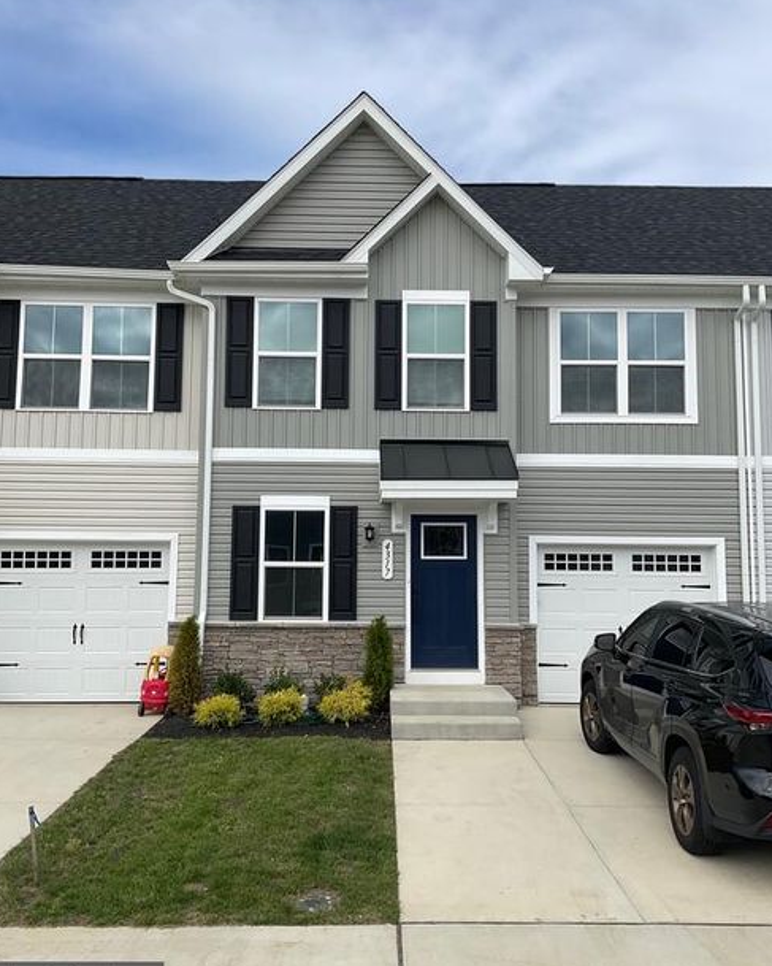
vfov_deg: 57.2
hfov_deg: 47.1
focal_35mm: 31
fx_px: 886
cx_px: 388
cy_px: 489
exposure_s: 1/2141
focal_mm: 3
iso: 16
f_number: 1.8
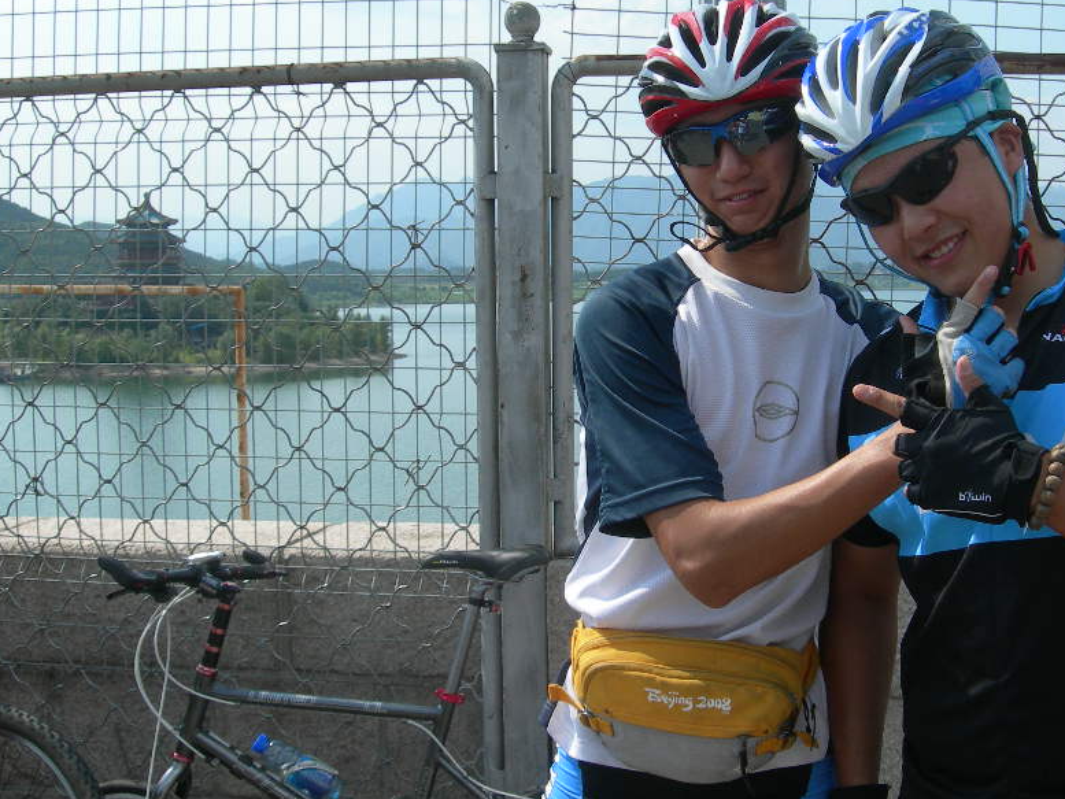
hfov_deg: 35.4
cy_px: 385
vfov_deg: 27.0
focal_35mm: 54
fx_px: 1662
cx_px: 646
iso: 50
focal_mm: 8.5
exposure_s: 1/397
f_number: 4.9
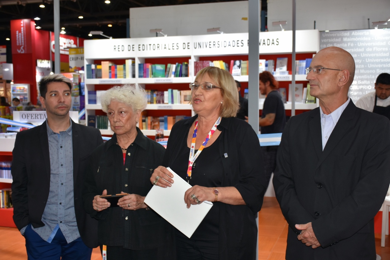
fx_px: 488
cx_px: 195
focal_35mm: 45
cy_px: 130
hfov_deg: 43.6
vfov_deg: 29.9
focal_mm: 30
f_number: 4
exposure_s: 1/60
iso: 400
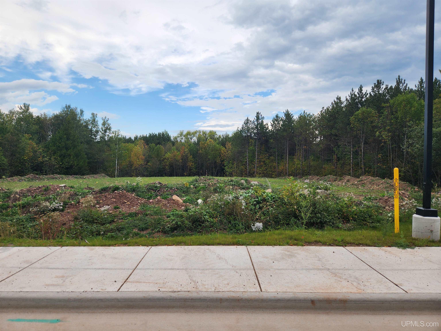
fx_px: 293
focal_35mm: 23
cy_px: 166
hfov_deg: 73.9
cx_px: 220
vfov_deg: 58.9
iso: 20
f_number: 1.8
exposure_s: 1/773
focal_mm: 5.4
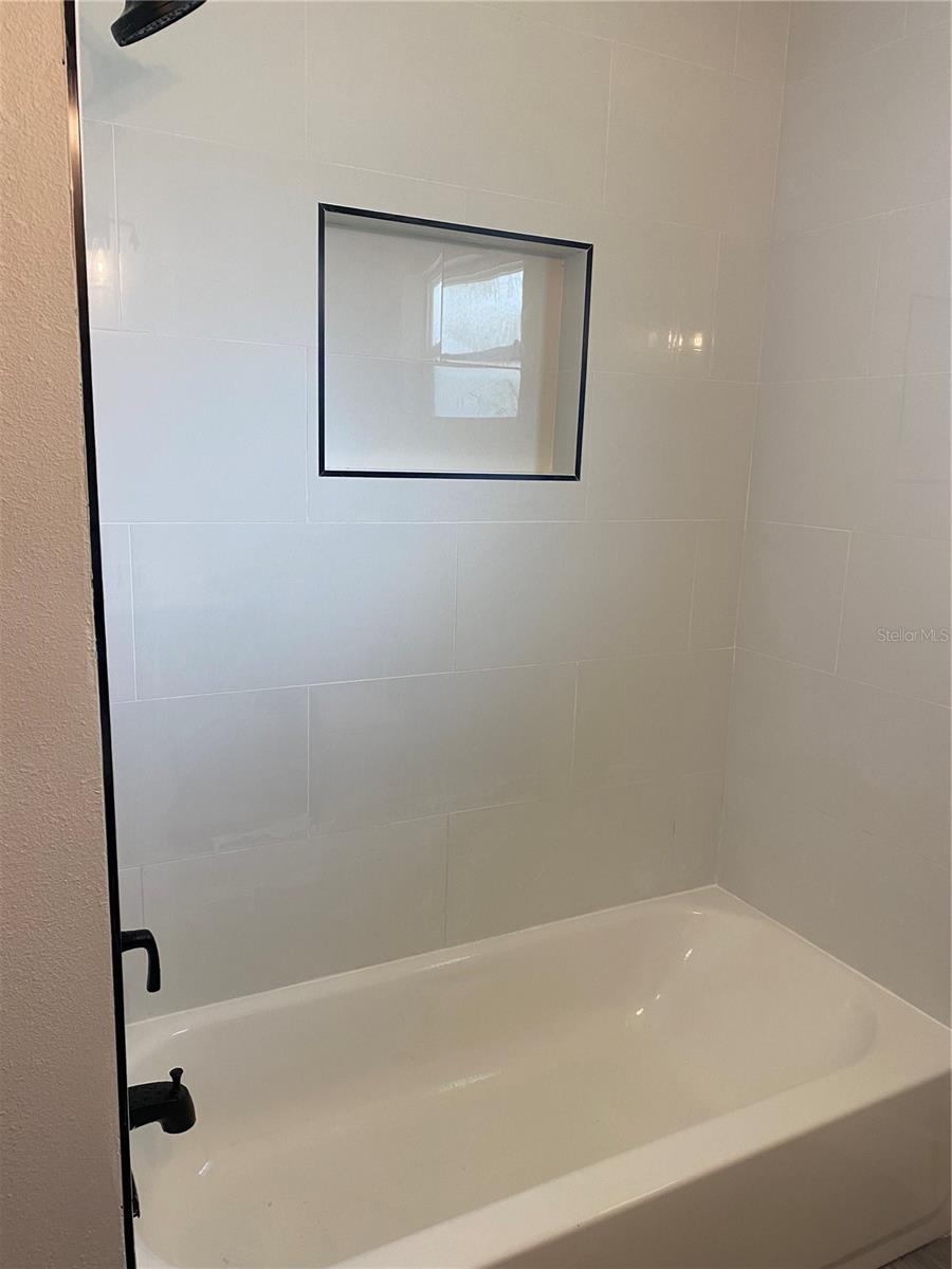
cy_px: 634
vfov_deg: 67.3
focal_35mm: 26
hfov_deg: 53.1
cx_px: 476
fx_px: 953
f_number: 1.8
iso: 80
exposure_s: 1/60
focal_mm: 4.25
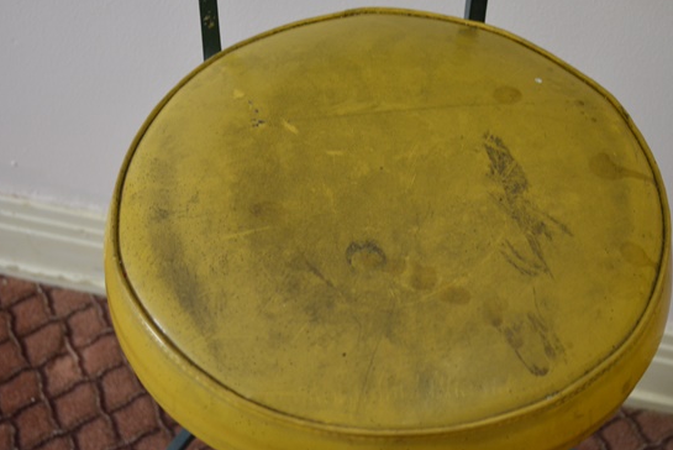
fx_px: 1234
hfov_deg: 30.5
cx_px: 362
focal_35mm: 66
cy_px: 224
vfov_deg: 20.6
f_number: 5.3
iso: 1800
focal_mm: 40
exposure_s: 1/30
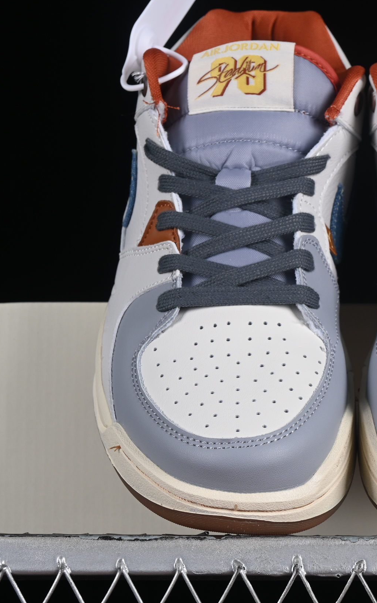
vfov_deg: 16.1
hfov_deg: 10.0
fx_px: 2137
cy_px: 328
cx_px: 357
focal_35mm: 130
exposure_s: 1/80
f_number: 8
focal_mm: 50
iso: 160
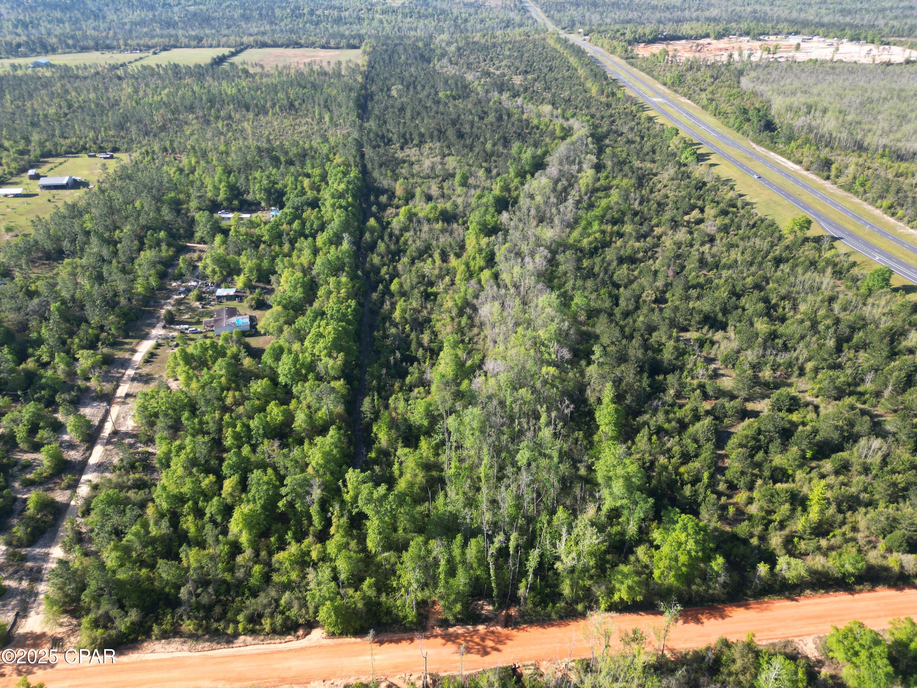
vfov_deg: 56.8
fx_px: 636
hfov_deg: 71.6
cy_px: 344
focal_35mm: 24
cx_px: 458
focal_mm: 6.72
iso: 110
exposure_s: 1/1000
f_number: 1.7
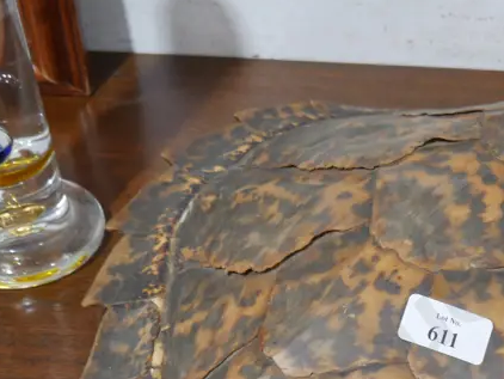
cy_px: 323
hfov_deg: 27.7
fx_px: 991
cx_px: 429
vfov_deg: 21.3
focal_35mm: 68
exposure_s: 1/60
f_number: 3.5
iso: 320
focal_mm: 14
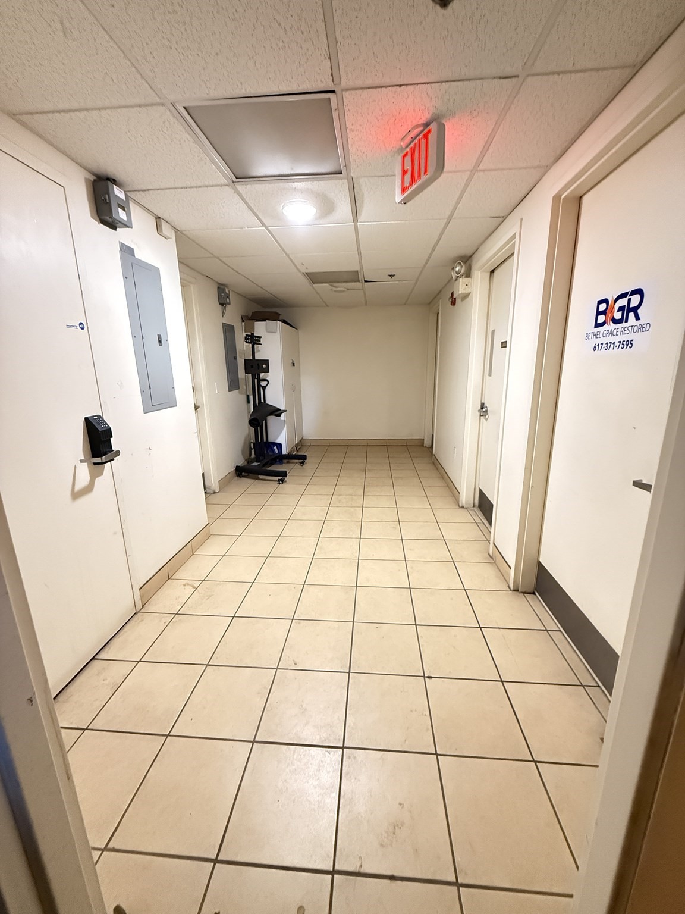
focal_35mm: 14
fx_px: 369
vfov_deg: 102.1
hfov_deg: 85.7
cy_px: 457
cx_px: 342
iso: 1000
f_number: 2.2
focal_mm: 2.22
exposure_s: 1/40
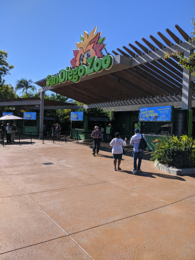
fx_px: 203
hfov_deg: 51.4
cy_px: 130
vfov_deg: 65.3
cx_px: 98
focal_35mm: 27
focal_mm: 4.4
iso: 54
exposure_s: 1/2611
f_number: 1.8
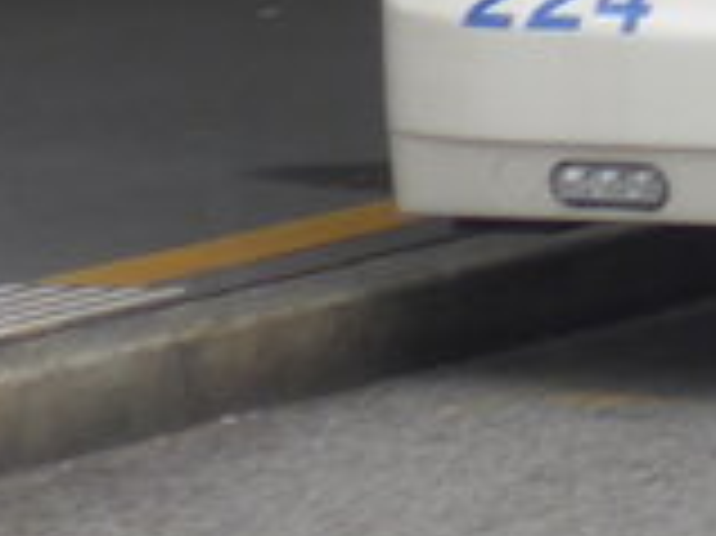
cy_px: -1189
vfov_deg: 3.1
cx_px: 2094
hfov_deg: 4.1
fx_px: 9673
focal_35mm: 468
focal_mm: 12.7
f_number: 3.7
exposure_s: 1/100
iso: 80
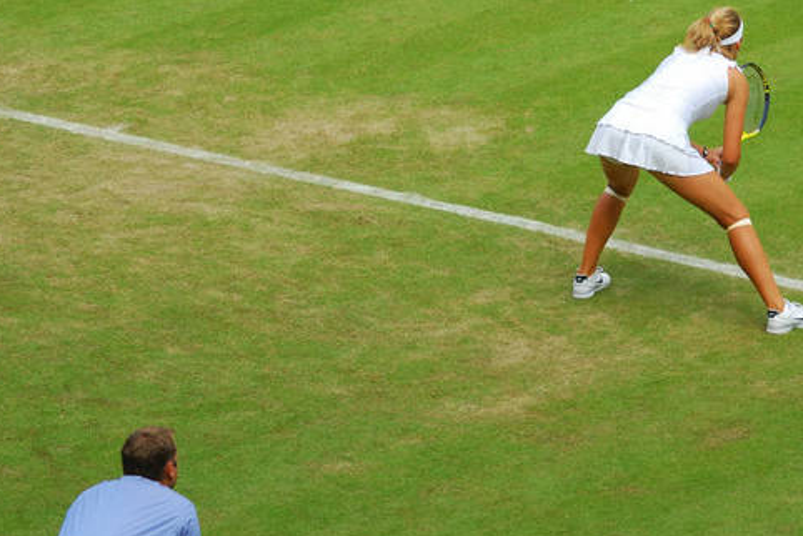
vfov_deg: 3.8
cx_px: 426
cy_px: 268
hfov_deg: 5.7
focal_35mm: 360
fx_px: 8028
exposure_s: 1/400
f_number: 5.3
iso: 560
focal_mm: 165
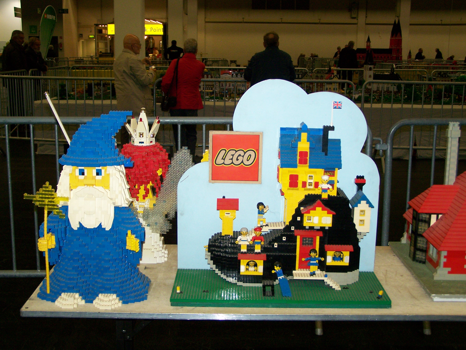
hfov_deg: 37.5
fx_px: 687
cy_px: 175
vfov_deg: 28.6
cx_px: 233
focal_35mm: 51
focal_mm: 8.5
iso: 160
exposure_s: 1/60
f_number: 3
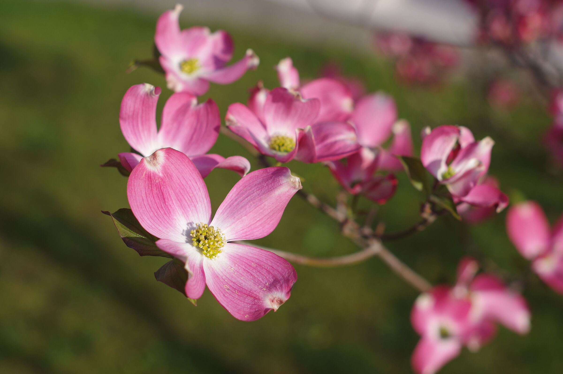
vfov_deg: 18.2
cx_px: 282
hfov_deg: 27.0
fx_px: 1172
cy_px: 187
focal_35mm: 75
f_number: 4
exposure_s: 1/160
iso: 100
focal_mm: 50
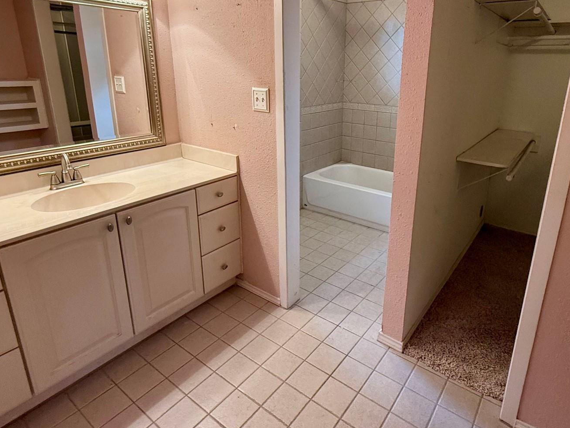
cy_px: 168
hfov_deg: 76.1
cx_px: 321
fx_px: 362
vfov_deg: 60.5
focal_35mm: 22
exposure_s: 1/120
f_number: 2.2
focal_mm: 2.22
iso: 320
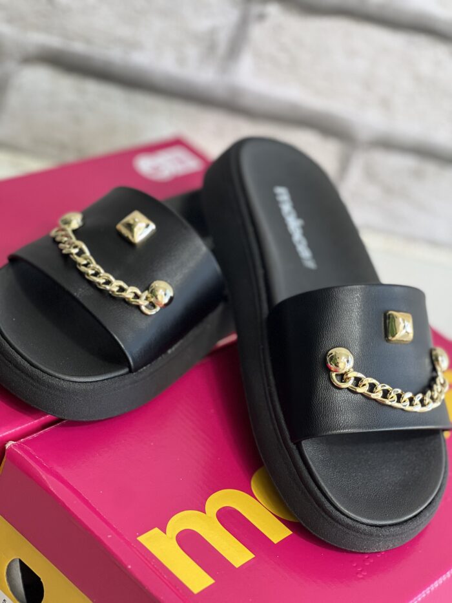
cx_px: 226
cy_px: 302
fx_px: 1340
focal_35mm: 77
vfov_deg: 25.3
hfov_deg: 19.1
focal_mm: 9
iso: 125
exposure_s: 1/60
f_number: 2.8
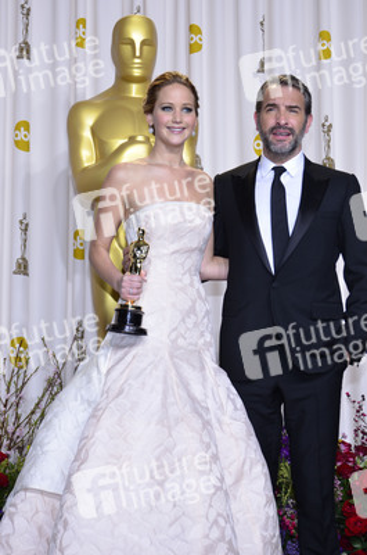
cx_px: 184
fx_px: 1267
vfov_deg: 24.7
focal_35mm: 82
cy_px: 278
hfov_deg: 16.5
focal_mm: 55
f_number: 6.3
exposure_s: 1/250
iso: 500
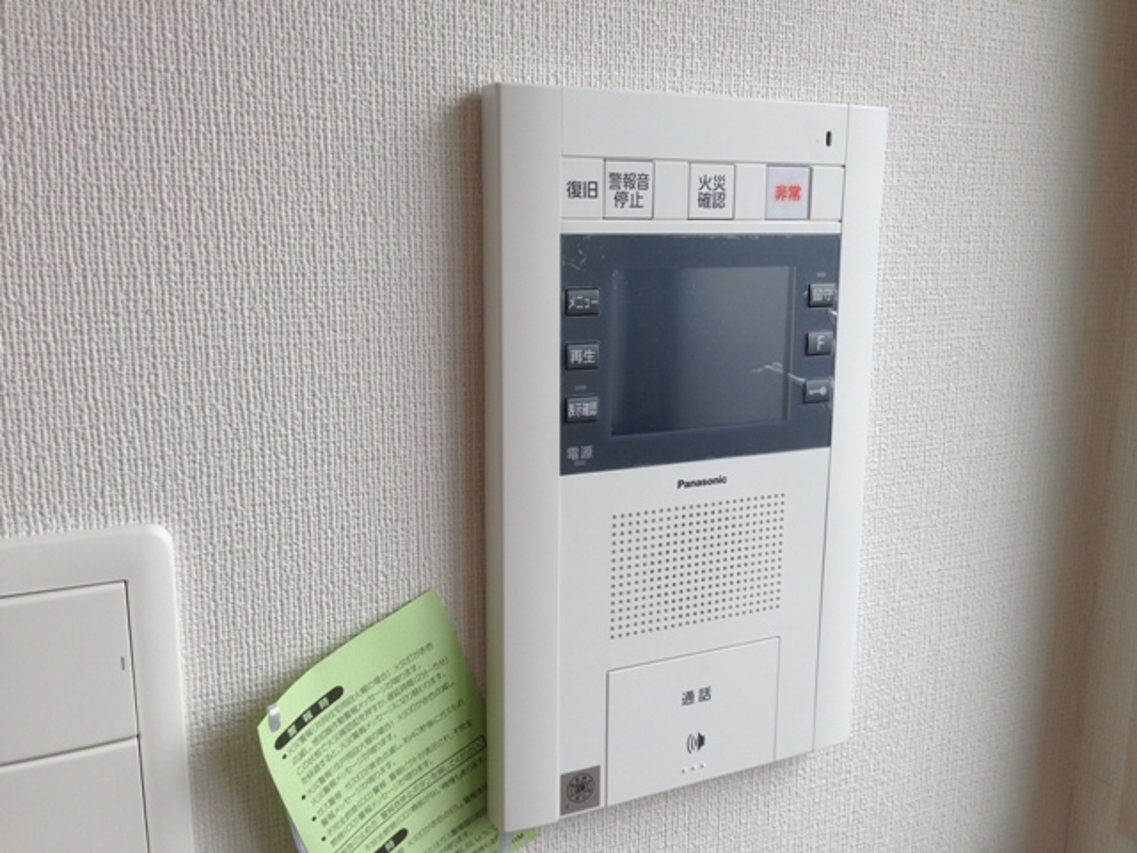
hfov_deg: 55.4
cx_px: 568
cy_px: 426
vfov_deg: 42.9
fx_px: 1084
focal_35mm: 33
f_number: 2.4
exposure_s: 1/215
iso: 50
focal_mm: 4.12
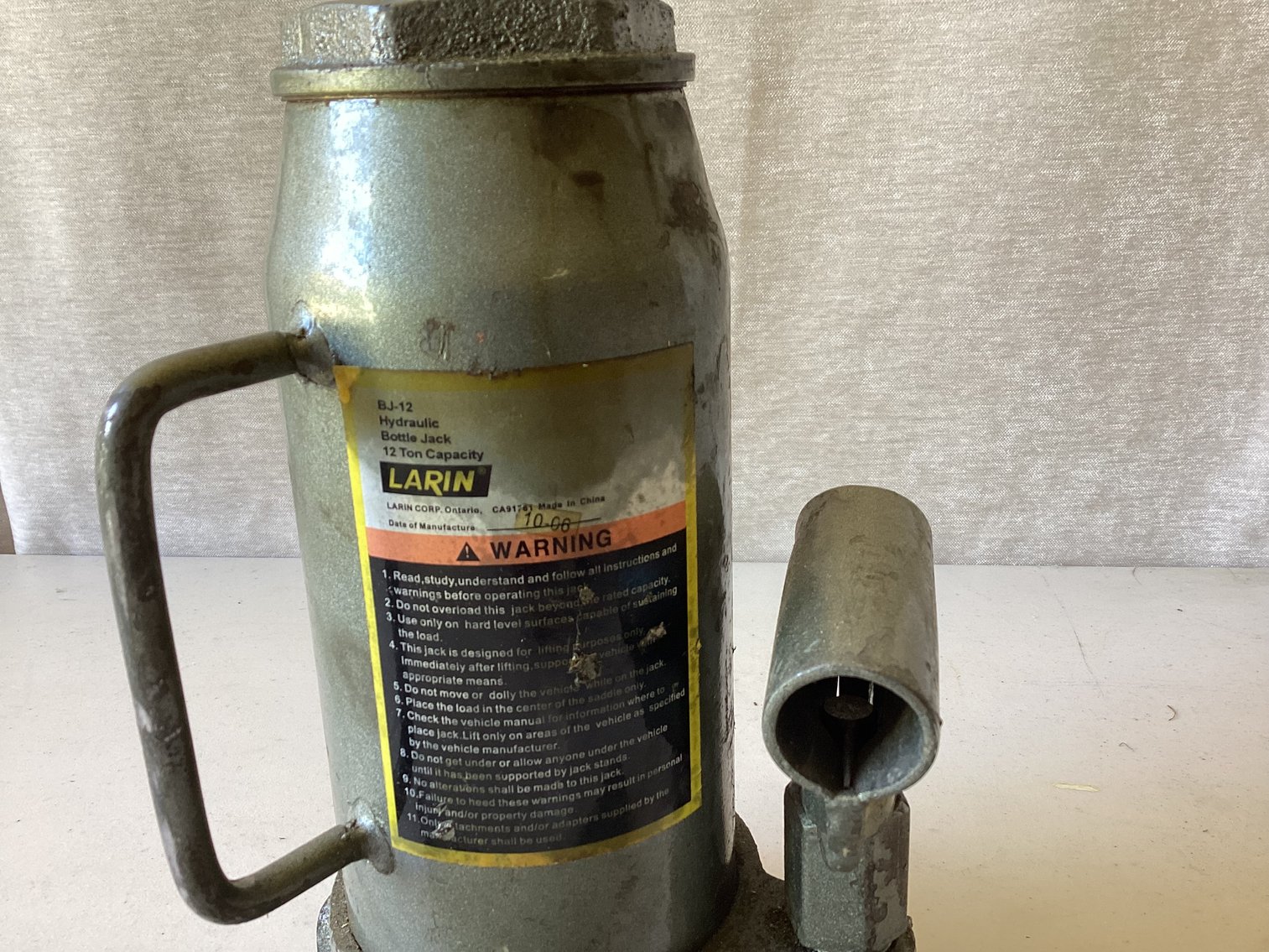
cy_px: 476
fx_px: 1137
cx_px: 634
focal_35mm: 31
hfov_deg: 58.3
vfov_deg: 45.4
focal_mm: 3.3
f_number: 2.4
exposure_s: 1/60
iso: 80
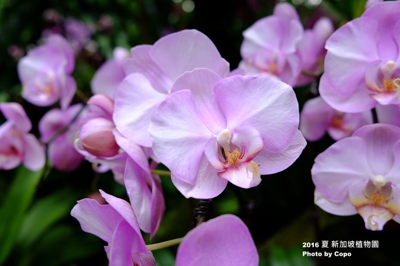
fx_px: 356
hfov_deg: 58.7
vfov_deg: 41.1
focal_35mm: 32
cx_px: 200
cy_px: 133
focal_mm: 21.4
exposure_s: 1/200
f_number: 3.6
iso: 250
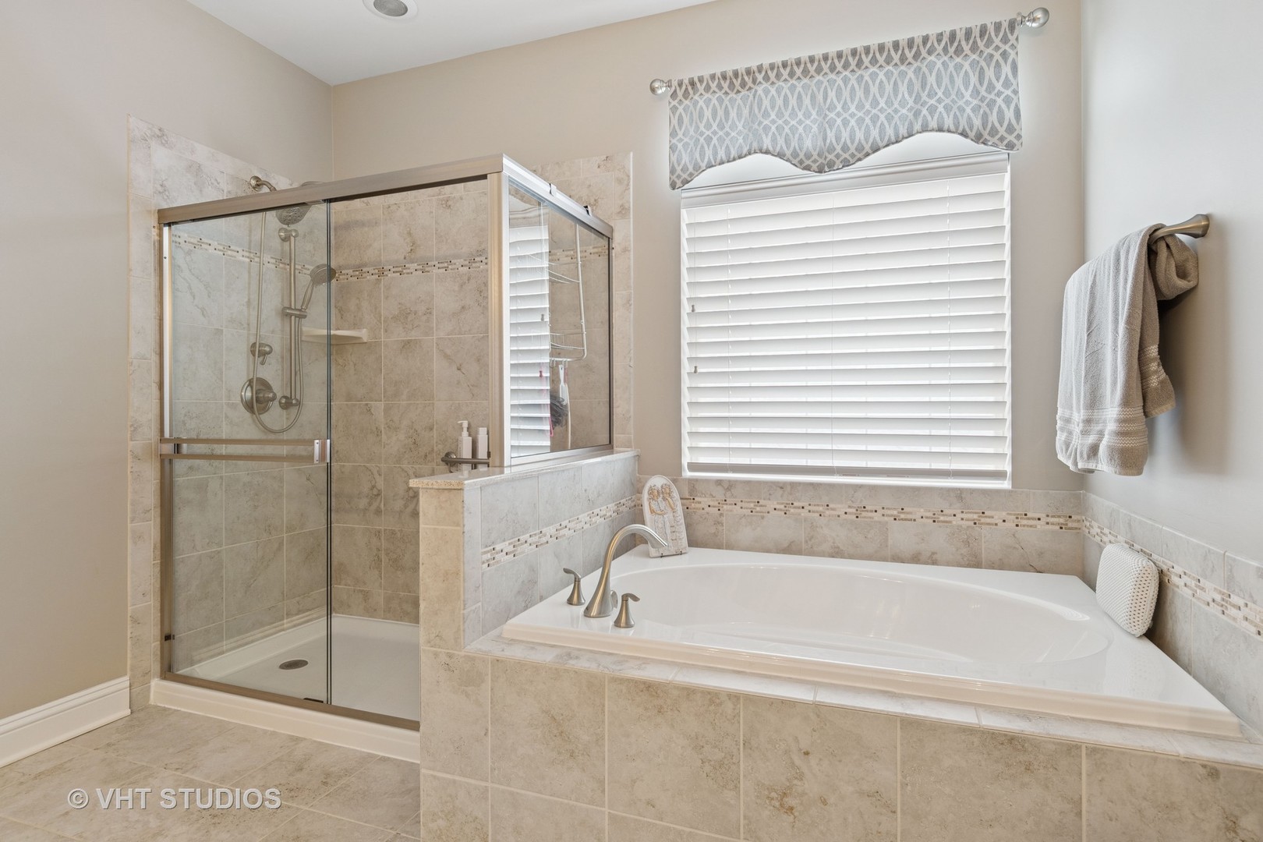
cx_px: 632
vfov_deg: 67.4
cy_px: 421
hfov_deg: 90.0
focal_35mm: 18
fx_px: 631
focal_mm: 12
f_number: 8
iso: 200
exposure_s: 1/5
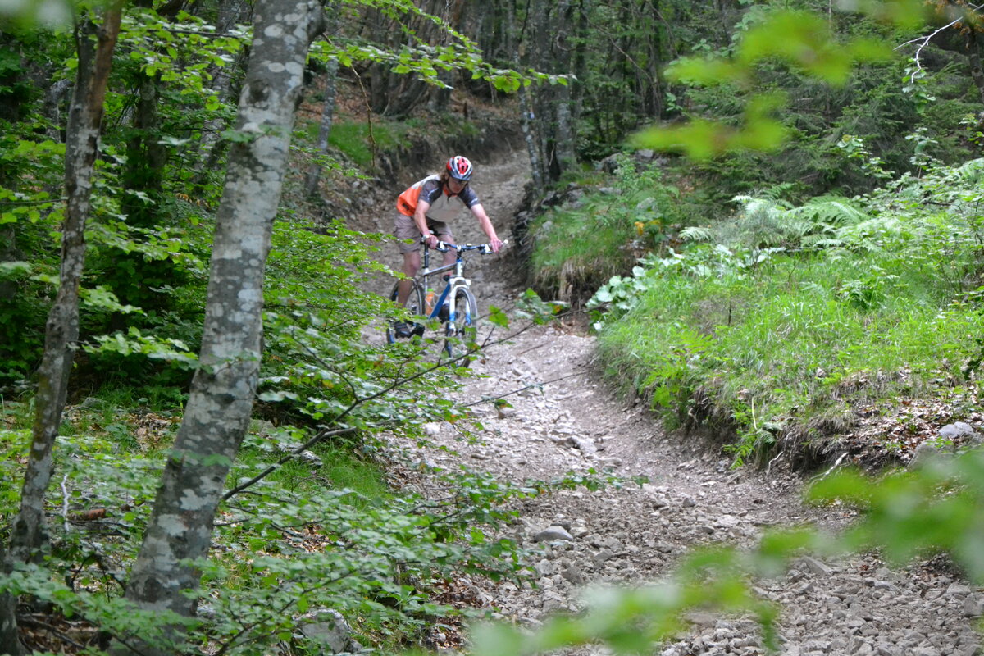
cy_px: 328
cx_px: 492
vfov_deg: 11.4
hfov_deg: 17.1
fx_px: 3280
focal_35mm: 120
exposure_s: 1/160
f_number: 5.3
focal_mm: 80
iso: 3200
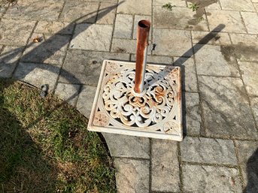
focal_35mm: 29
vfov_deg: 48.2
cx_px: 129
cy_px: 96
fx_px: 216
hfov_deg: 61.7
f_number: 1.8
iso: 16
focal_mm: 3
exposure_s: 1/719
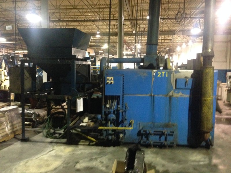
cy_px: 86
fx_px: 220
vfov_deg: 42.9
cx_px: 116
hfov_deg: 55.4
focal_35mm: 33
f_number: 2.4
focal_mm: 4.12
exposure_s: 1/15
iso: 800
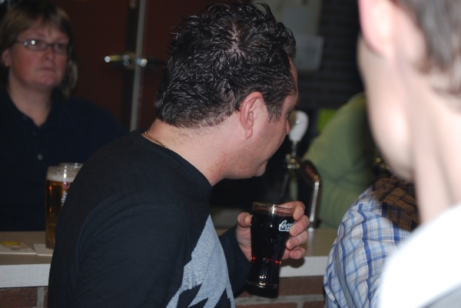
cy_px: 154
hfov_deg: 24.6
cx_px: 230
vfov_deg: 16.6
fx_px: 1057
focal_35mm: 82
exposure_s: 1/60
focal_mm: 55
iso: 200
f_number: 4
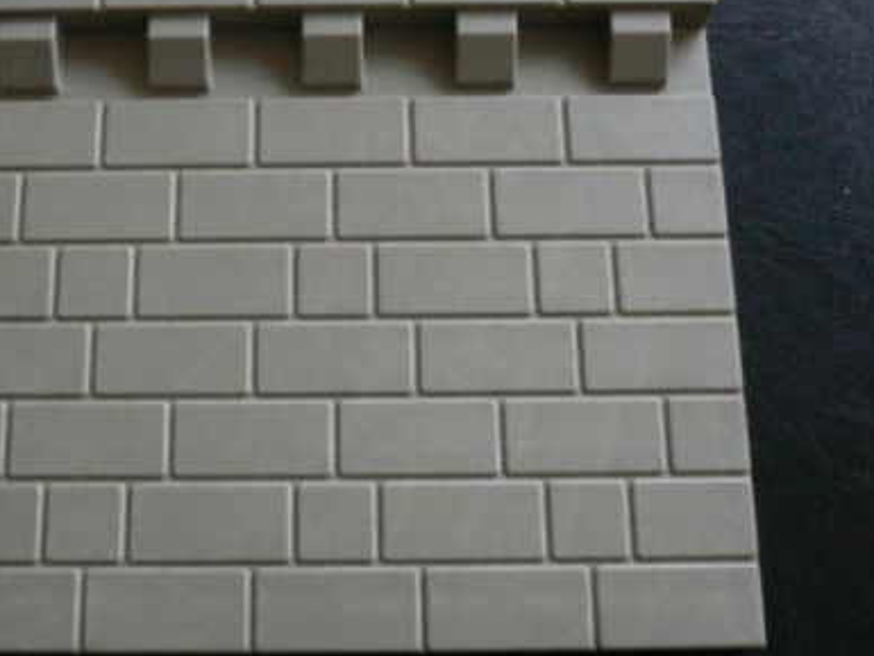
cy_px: 255
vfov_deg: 29.0
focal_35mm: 50
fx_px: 1263
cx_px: 295
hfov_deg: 37.8
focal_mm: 5.8
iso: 200
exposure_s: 1/8
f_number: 2.8
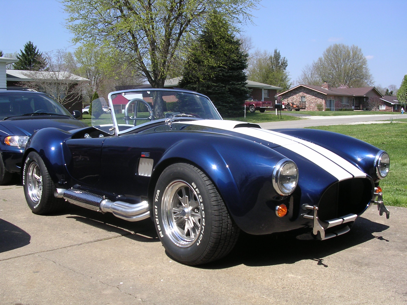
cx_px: 204
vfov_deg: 37.7
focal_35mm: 38
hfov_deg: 49.0
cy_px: 152
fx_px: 447
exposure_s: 1/246
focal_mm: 5.8
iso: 100
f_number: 5.6
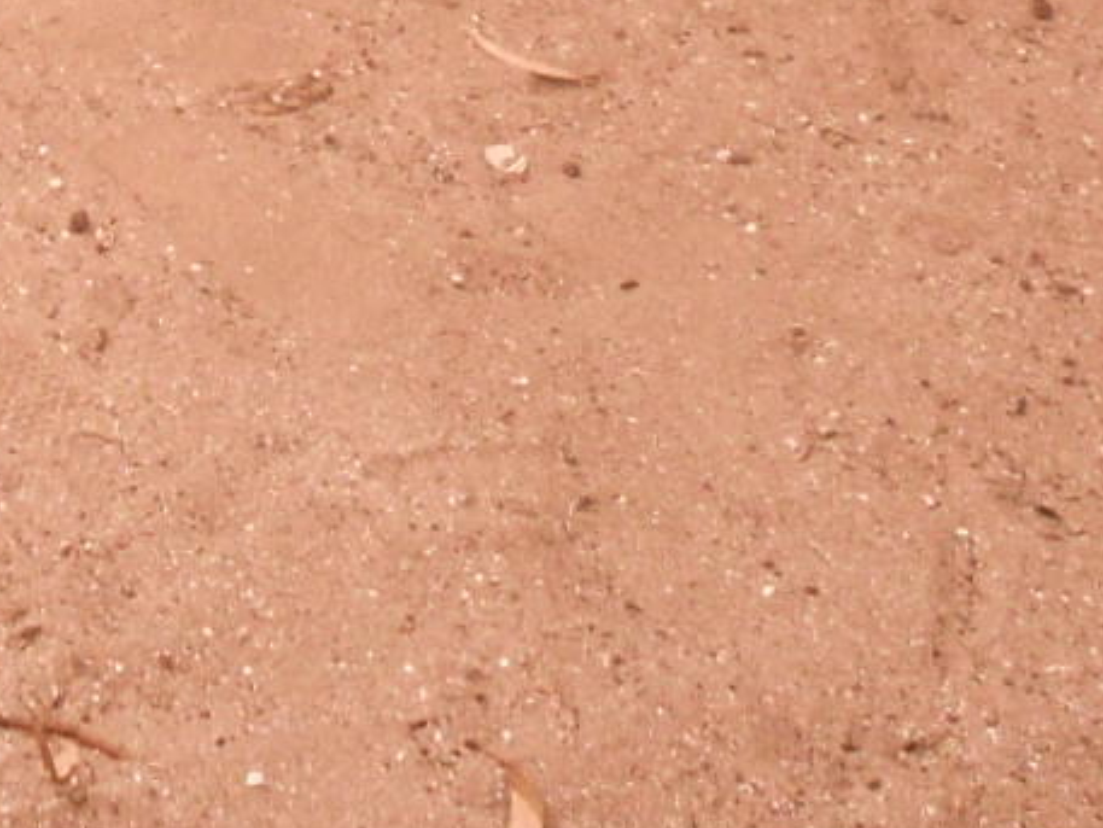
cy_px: -975
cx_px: -113
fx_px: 3857
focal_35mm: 121
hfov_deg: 15.8
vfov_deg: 10.9
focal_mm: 4.9
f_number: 3.5
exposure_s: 1/500
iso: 100
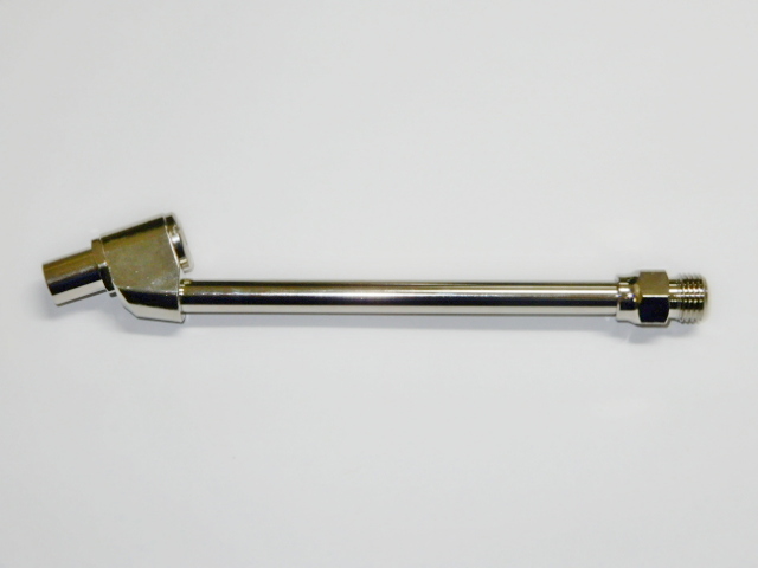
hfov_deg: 29.8
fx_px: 1423
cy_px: 284
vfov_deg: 22.6
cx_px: 379
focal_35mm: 65
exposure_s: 1/30
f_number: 5.6
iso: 200
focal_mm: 11.6
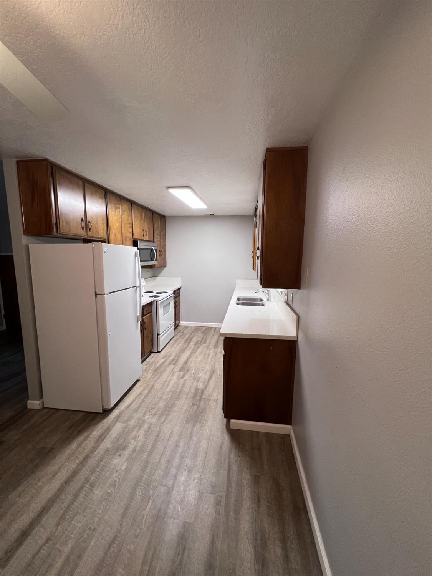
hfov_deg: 89.9
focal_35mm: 13
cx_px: 216
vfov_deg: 106.2
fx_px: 216
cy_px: 288
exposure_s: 1/60
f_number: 1.8
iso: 160
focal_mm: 1.57
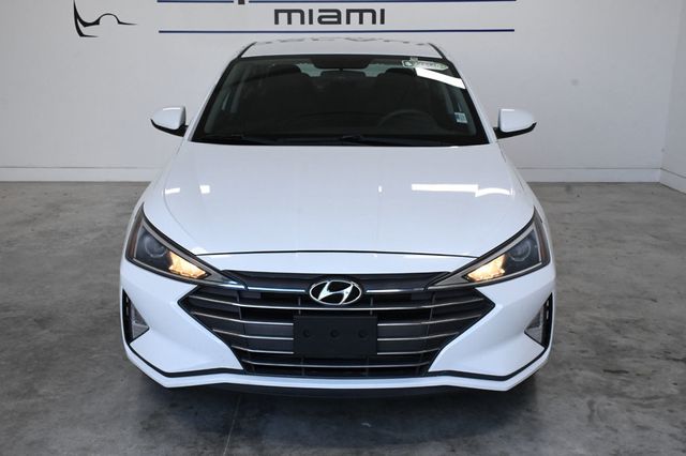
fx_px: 762
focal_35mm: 40
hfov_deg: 48.5
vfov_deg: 33.4
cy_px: 228
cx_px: 343
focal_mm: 27
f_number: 11
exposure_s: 1/500
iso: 2500
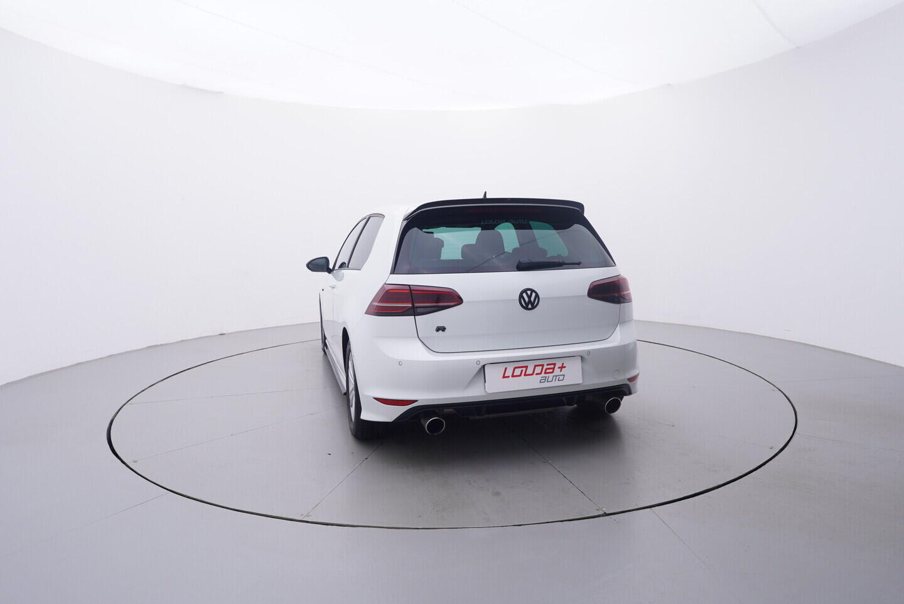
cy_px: 302
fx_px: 565
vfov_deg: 56.2
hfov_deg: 77.3
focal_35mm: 22
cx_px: 452
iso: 200
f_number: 5
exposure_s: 1/80
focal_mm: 15
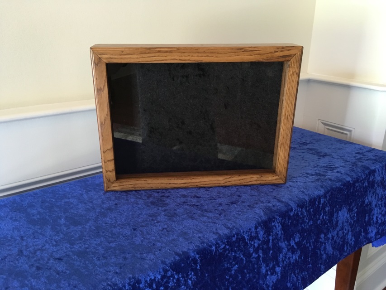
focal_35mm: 29
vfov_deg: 48.2
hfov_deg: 61.7
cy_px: 145
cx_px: 193
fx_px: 323
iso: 160
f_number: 2.2
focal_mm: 4.15
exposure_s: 1/30
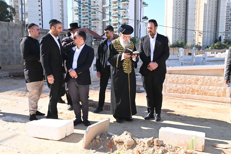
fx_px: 250
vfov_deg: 34.2
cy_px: 78
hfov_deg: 49.6
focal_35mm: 39
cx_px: 116
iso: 640
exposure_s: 1/125
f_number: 20
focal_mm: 38
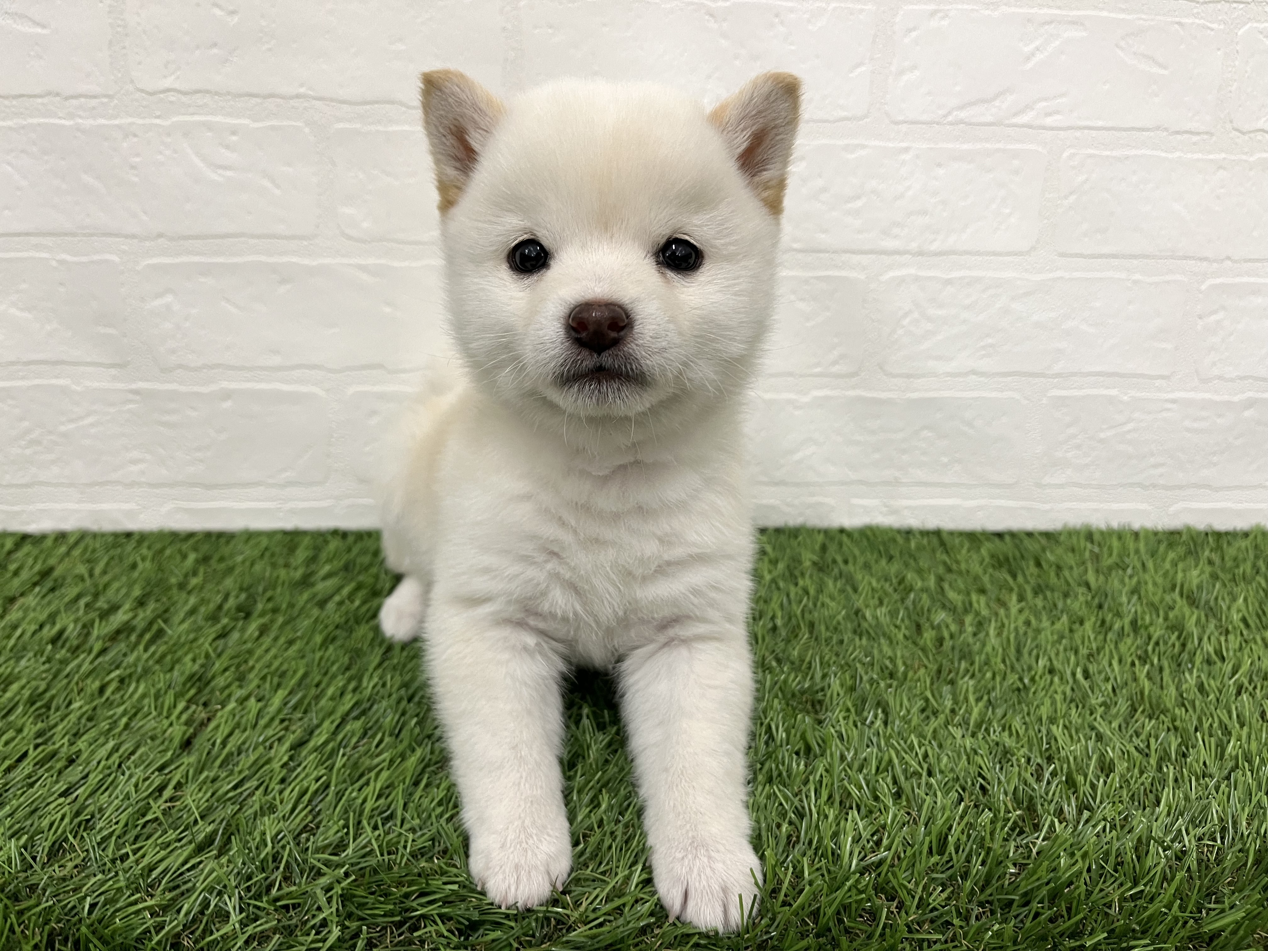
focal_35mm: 26
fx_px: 952
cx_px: 634
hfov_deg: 67.3
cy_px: 476
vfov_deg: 53.1
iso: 100
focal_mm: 5.1
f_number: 1.6
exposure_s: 1/50
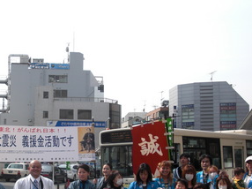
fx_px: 458
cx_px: 64
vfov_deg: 23.0
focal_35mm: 63
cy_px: 142
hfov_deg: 30.3
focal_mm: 6.3
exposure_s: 1/640
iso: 50
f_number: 2.8
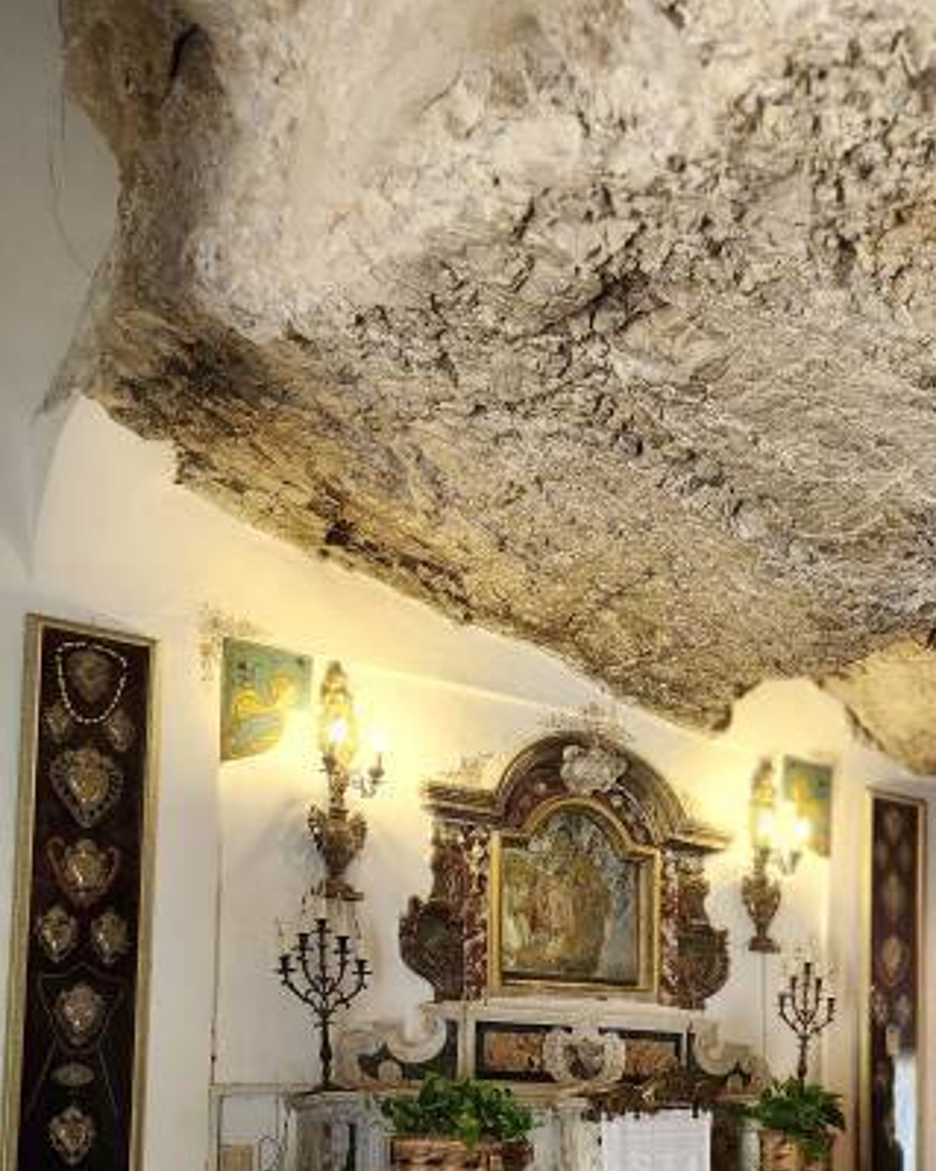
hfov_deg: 32.3
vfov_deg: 39.5
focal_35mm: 45
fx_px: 1559
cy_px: 939
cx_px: 783
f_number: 1.8
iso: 400
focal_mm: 5.54
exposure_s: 1/100
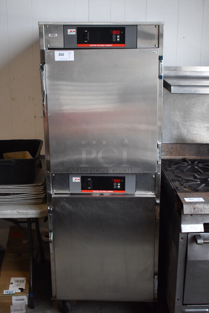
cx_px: 104
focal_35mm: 51
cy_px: 156
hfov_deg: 26.5
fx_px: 443
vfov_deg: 38.9
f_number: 4.5
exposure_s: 1/125
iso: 900
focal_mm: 34
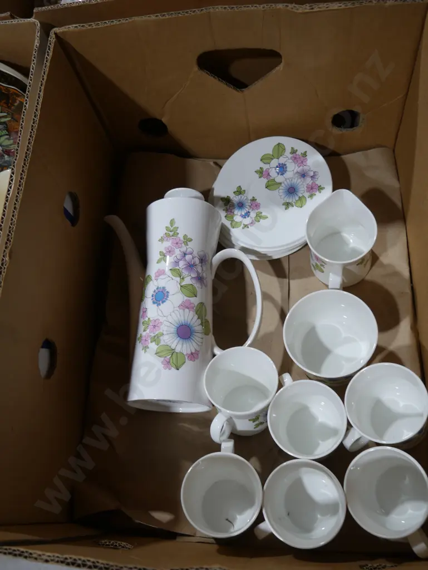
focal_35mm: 32
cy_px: 285
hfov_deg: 44.2
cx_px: 214
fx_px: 527
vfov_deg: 56.8
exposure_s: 1/80
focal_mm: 16
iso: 200
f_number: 3.6
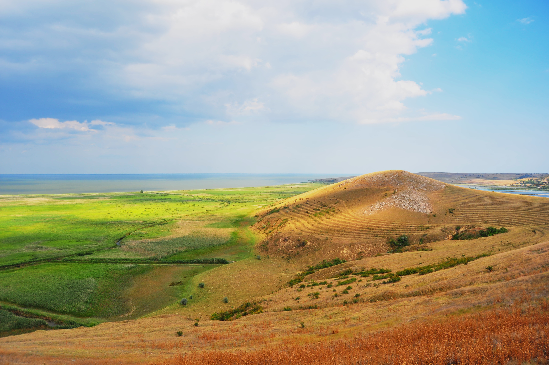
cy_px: 182
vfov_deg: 47.8
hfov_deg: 67.4
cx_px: 274
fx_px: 411
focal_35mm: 27
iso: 200
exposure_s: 1/500
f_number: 5.6
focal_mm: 18
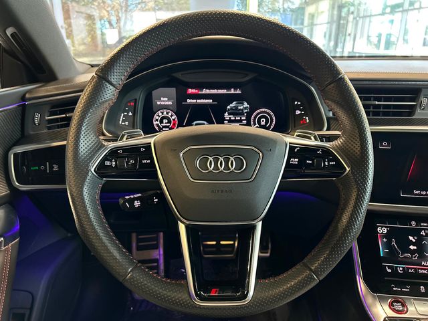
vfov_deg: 53.1
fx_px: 321
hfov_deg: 67.3
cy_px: 160
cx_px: 214
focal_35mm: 26
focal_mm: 5.7
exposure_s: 1/34
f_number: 1.5
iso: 500
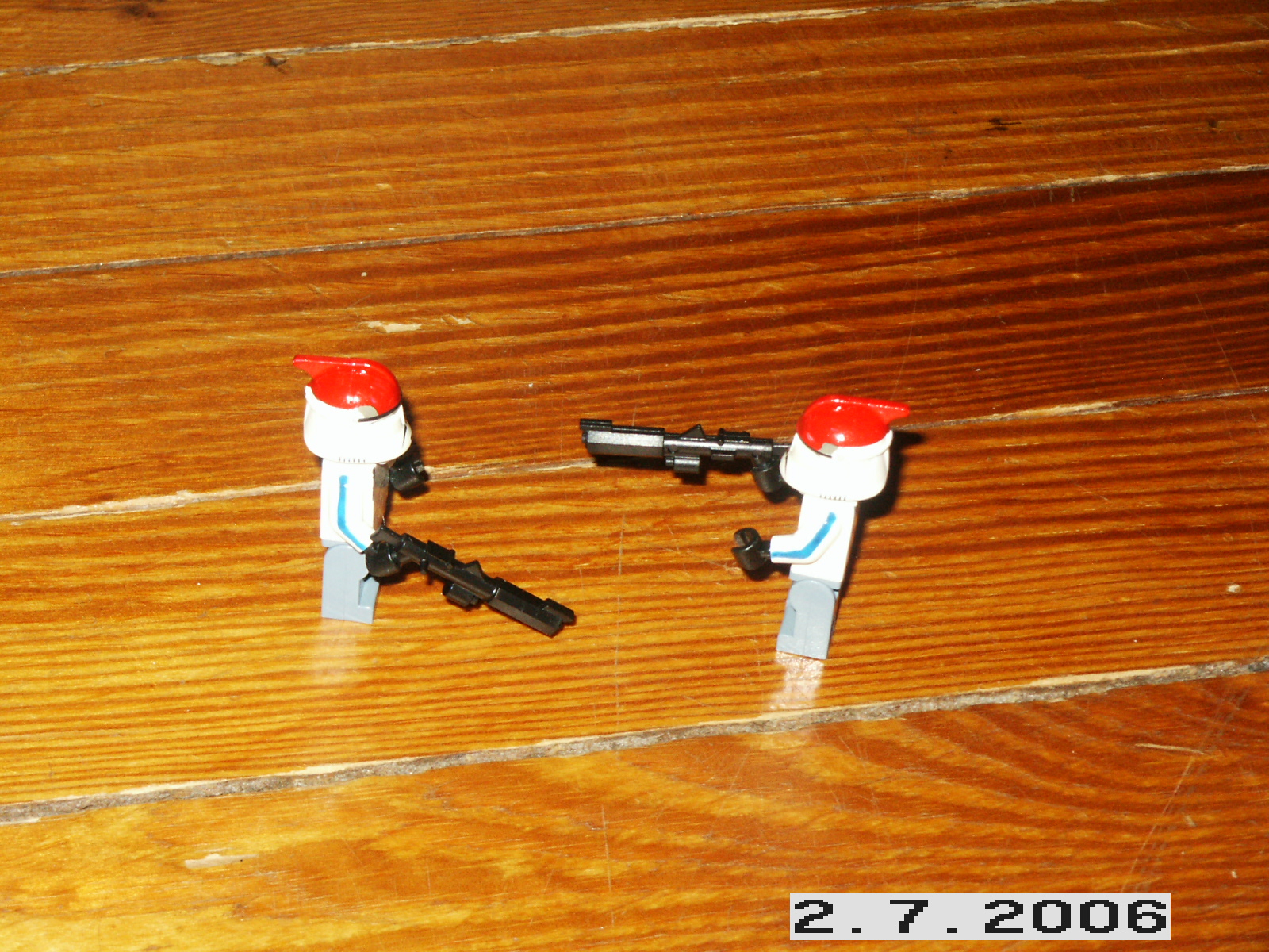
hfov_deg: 19.3
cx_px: 634
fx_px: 3739
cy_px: 476
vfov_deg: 14.5
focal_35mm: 102
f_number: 8
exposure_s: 1/90
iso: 200
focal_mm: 20.73
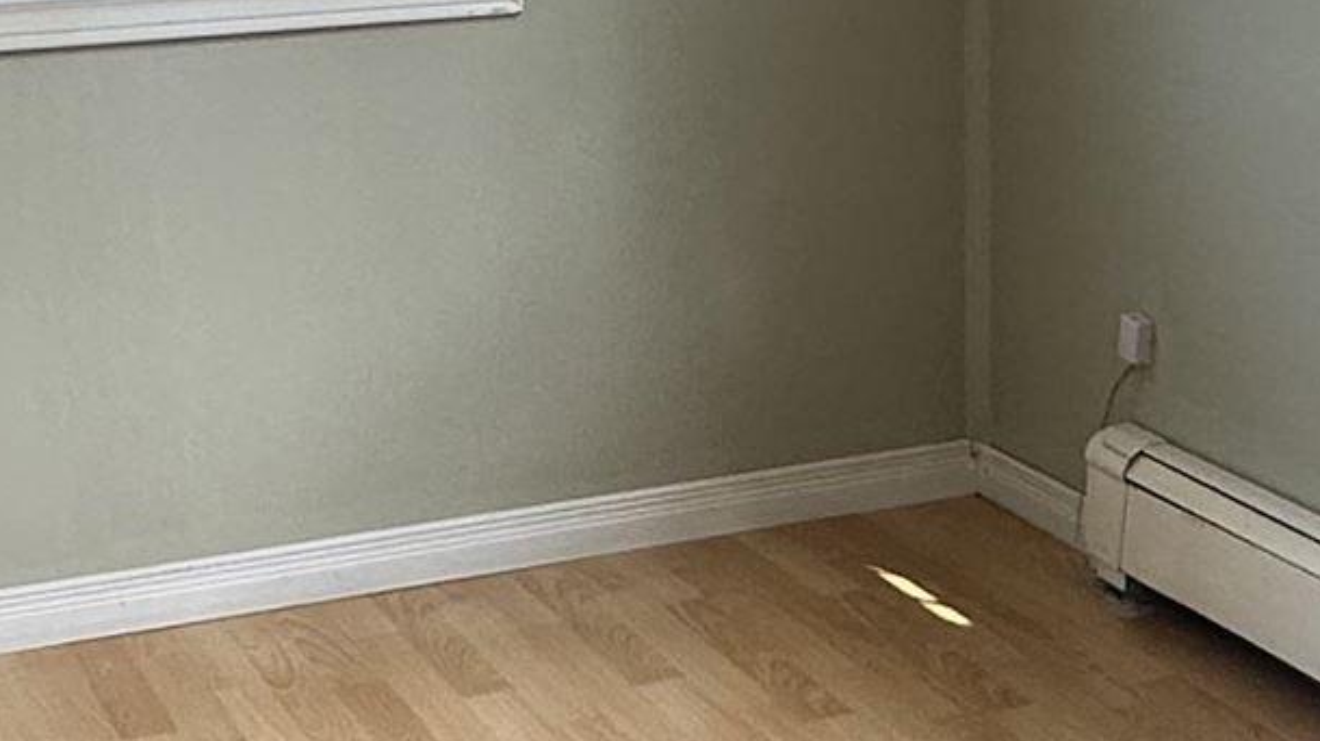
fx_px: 2694
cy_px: 221
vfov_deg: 15.6
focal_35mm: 77
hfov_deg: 27.5
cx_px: 670
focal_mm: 2.22
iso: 50
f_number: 2.2
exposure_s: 1/99
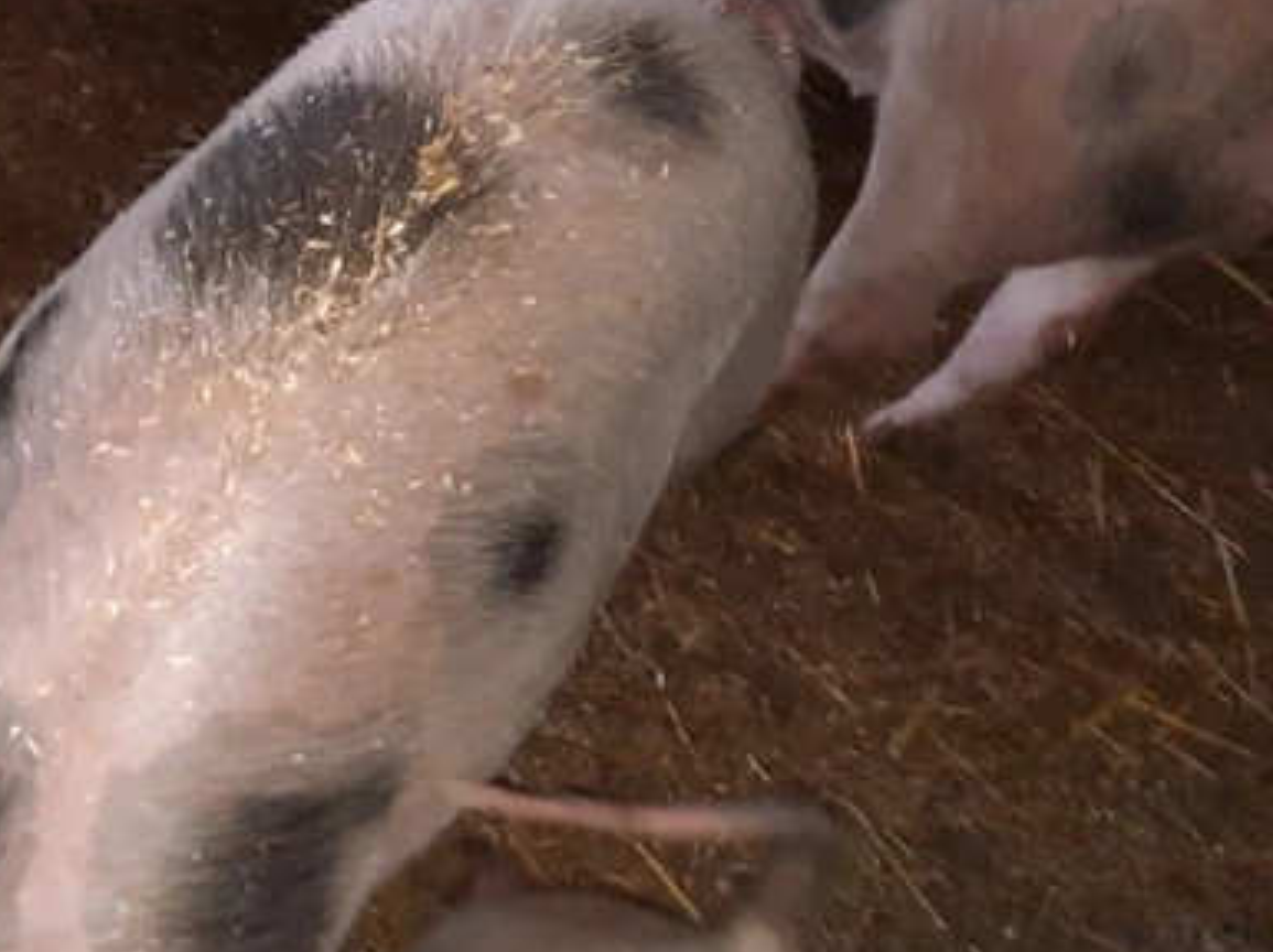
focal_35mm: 65
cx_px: -218
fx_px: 2388
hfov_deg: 26.8
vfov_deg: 22.0
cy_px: 89
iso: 400
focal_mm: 4.6
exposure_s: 1/33
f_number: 2
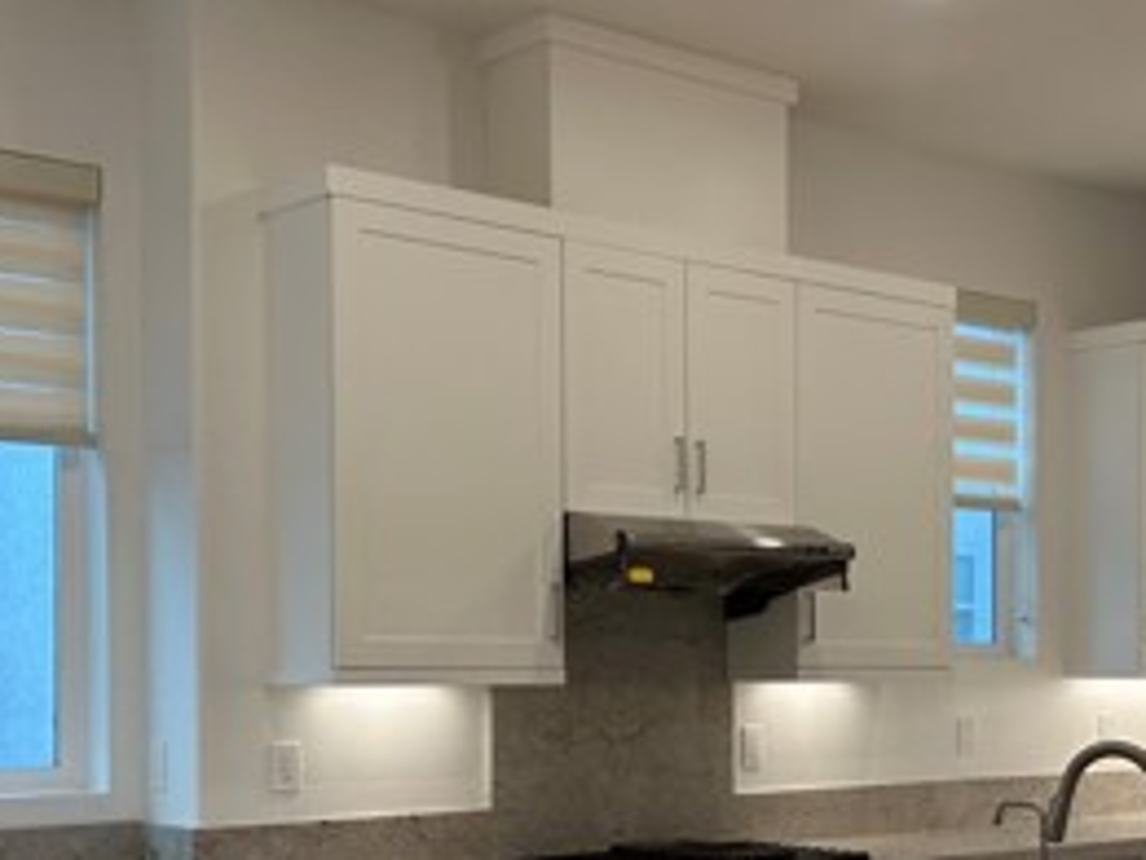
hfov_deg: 32.0
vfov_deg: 24.5
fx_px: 1953
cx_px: 886
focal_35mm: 59
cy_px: 670
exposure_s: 1/120
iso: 100
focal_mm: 6.86
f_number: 1.78
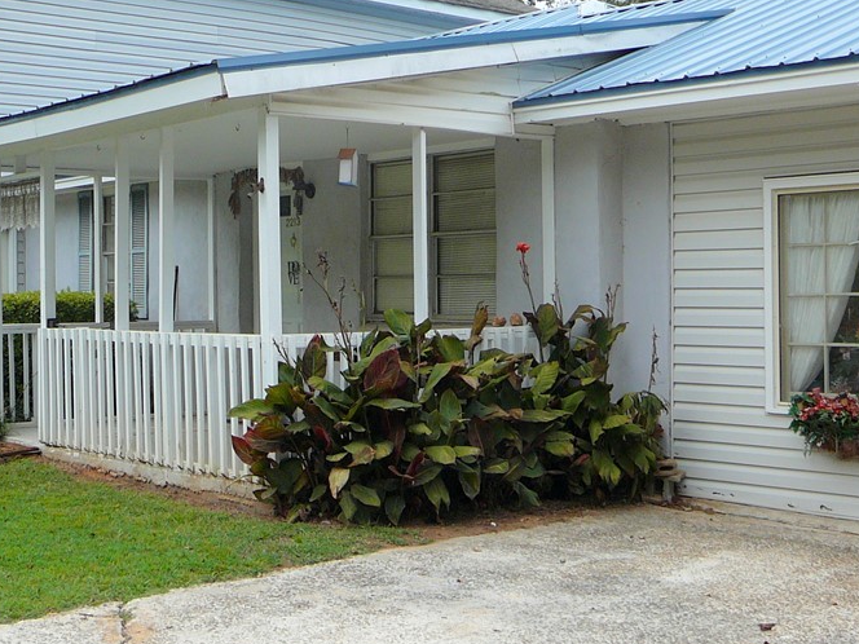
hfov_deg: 35.5
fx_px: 1340
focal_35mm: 54
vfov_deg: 27.0
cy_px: 309
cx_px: 439
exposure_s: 1/500
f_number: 2.8
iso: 80
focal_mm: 5.2
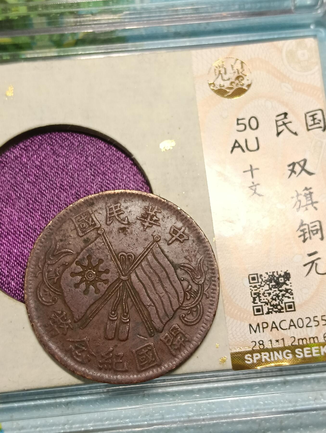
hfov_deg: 28.1
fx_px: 651
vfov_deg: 36.8
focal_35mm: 52
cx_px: 163
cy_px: 216
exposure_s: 1/33.3
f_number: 1.8
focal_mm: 3.98
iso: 160
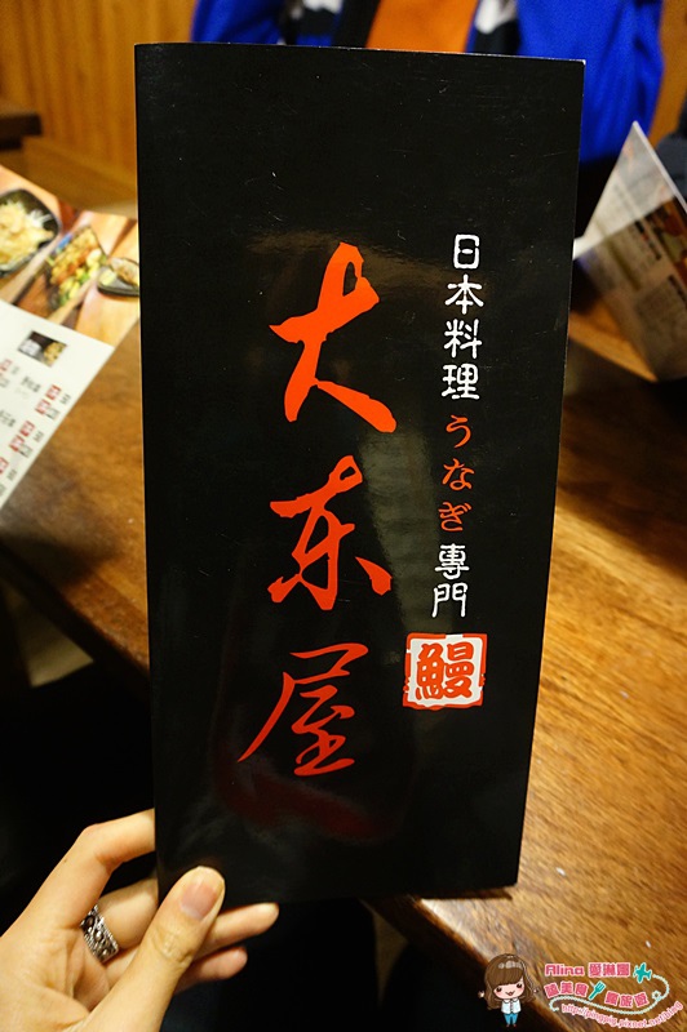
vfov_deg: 73.8
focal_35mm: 24
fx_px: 688
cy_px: 516
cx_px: 344
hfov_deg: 53.1
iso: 1600
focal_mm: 16
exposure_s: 1/15
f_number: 4.5
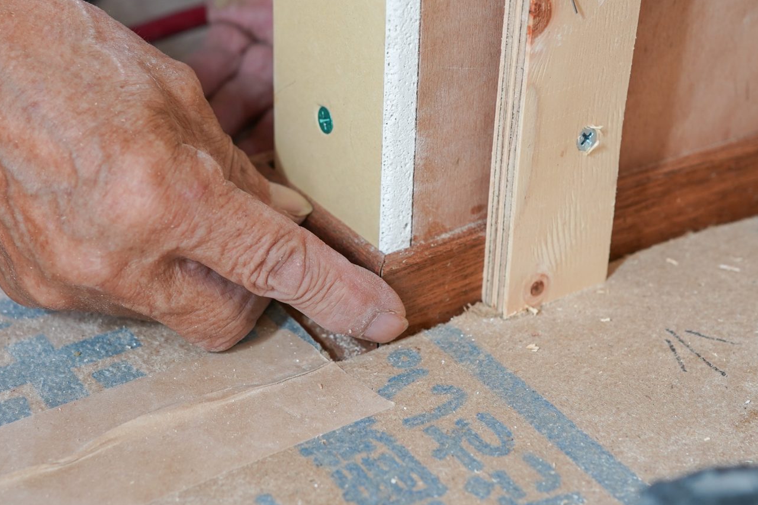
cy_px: 227
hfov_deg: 28.8
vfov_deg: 19.4
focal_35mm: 70
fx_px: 1474
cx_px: 298
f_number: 4
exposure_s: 1/40
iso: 400
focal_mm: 35
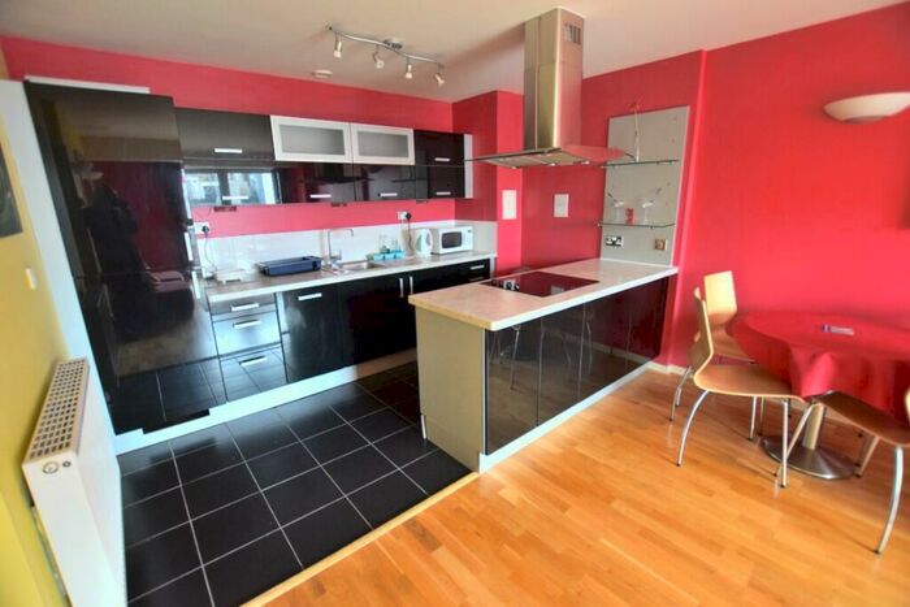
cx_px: 455
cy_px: 304
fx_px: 379
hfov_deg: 100.4
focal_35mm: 15
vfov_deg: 77.4
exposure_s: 1/60
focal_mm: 10
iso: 1600
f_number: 3.5
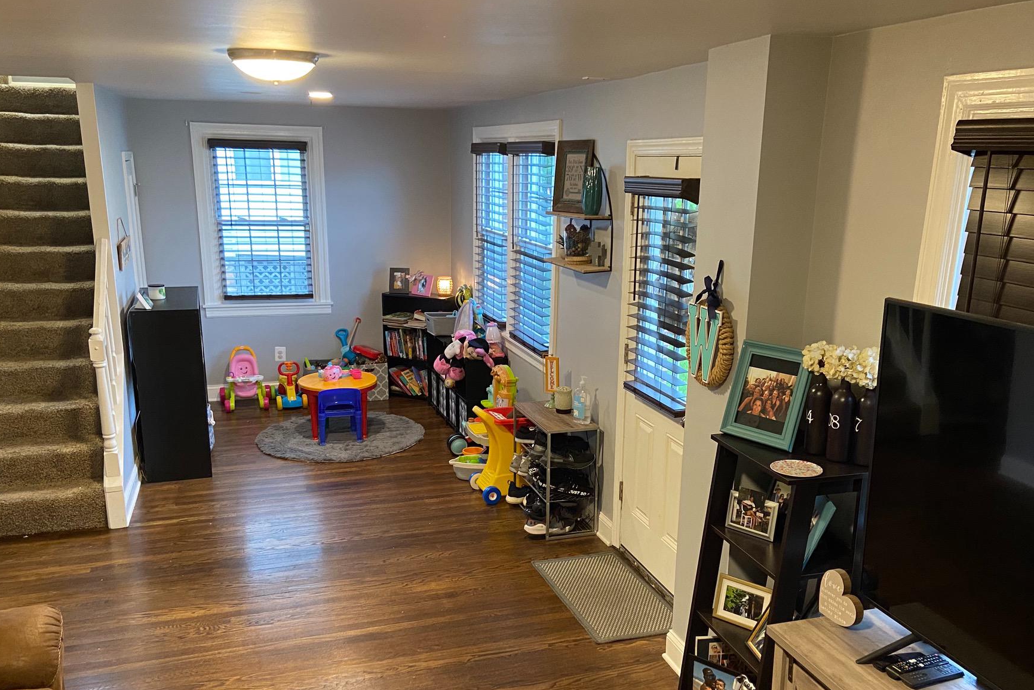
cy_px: 415
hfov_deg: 58.7
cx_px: 519
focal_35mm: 32
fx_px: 919
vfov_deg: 40.9
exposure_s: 1/60
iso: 400
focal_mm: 4.25
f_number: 1.8
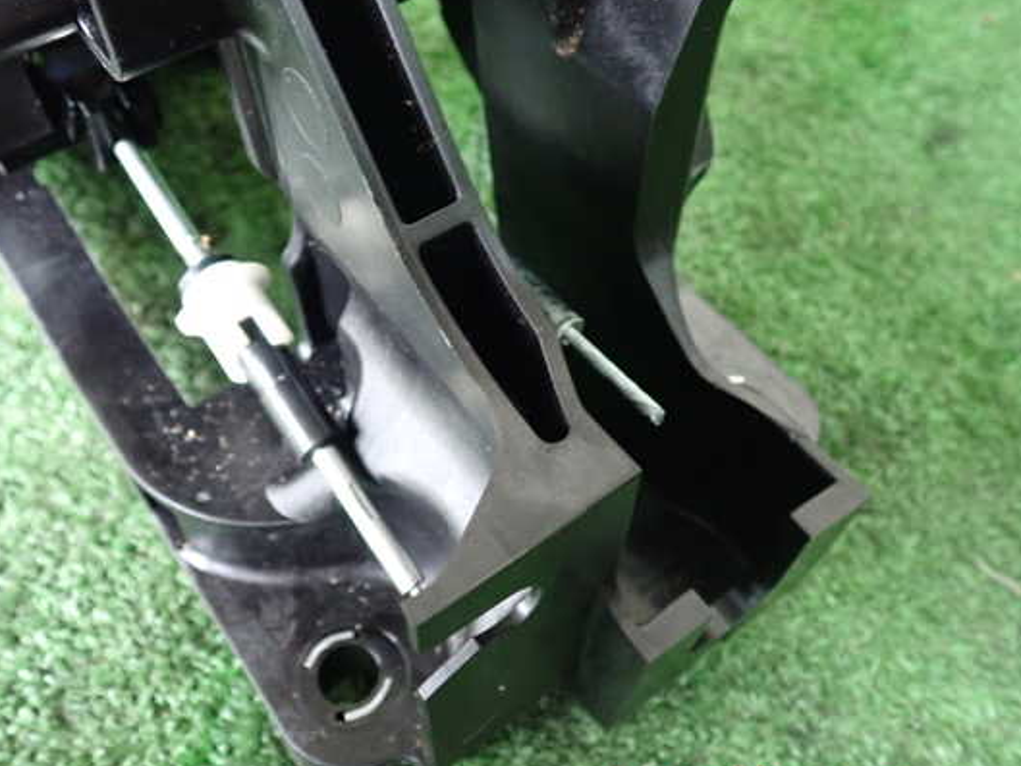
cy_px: 378
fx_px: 1003
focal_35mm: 34
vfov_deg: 41.8
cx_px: 471
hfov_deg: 53.9
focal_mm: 5.4
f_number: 2.3
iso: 800
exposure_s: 1/30
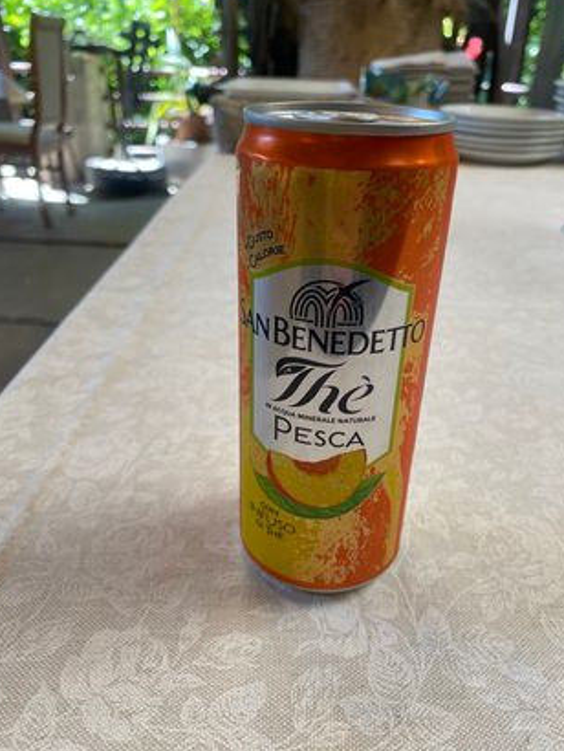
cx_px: 282
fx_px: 586
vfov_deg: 65.3
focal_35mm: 27
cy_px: 366
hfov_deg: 51.4
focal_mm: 4.25
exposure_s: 1/121
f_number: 1.8
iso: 125
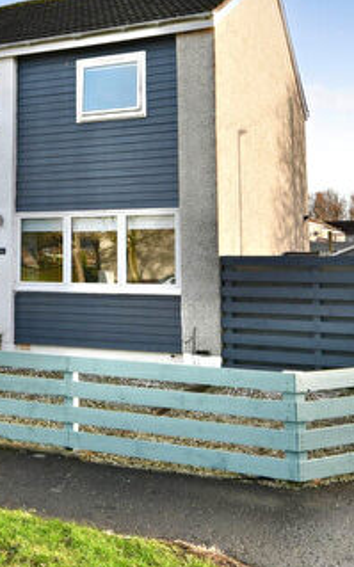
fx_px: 726
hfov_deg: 27.0
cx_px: 84
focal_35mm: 47
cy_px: 182
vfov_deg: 42.0
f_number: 8
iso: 100
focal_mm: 14
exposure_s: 1/60
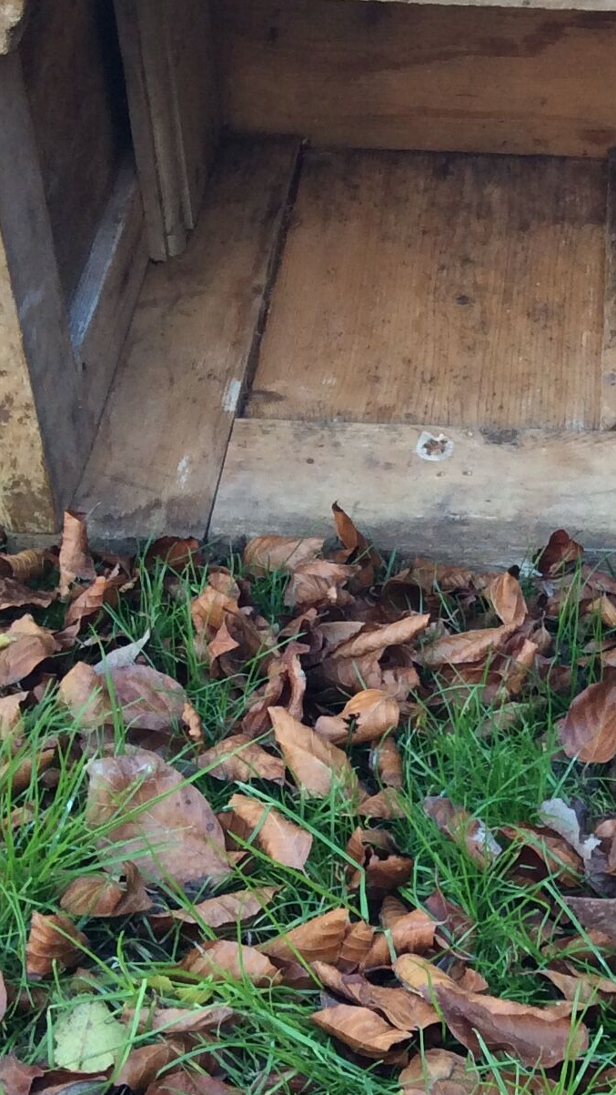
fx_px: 2177
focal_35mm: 75
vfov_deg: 28.2
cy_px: 568
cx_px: 730
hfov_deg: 15.5
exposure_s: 1/50
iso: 40
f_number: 2.4
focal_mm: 3.3
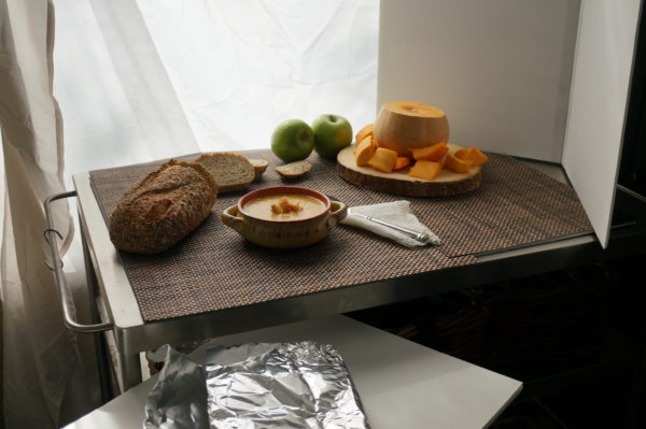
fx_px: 807
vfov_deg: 29.8
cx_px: 323
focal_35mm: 45
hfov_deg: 43.6
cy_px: 214
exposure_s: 1/3200
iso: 400
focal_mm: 30
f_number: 3.5
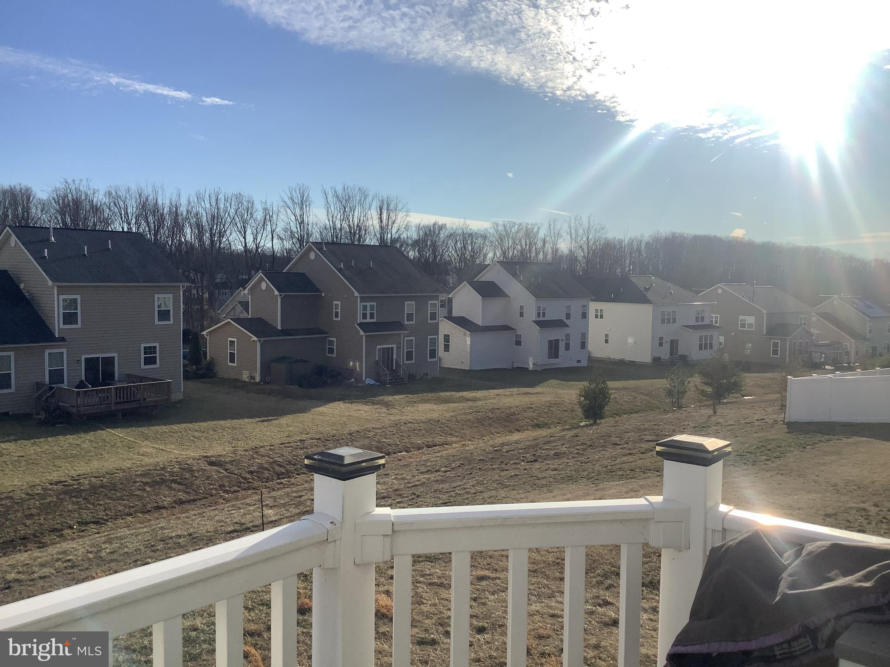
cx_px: 445
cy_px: 334
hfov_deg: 58.4
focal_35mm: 31
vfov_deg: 45.4
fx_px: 797
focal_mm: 3.3
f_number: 2.4
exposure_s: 1/3135
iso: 25
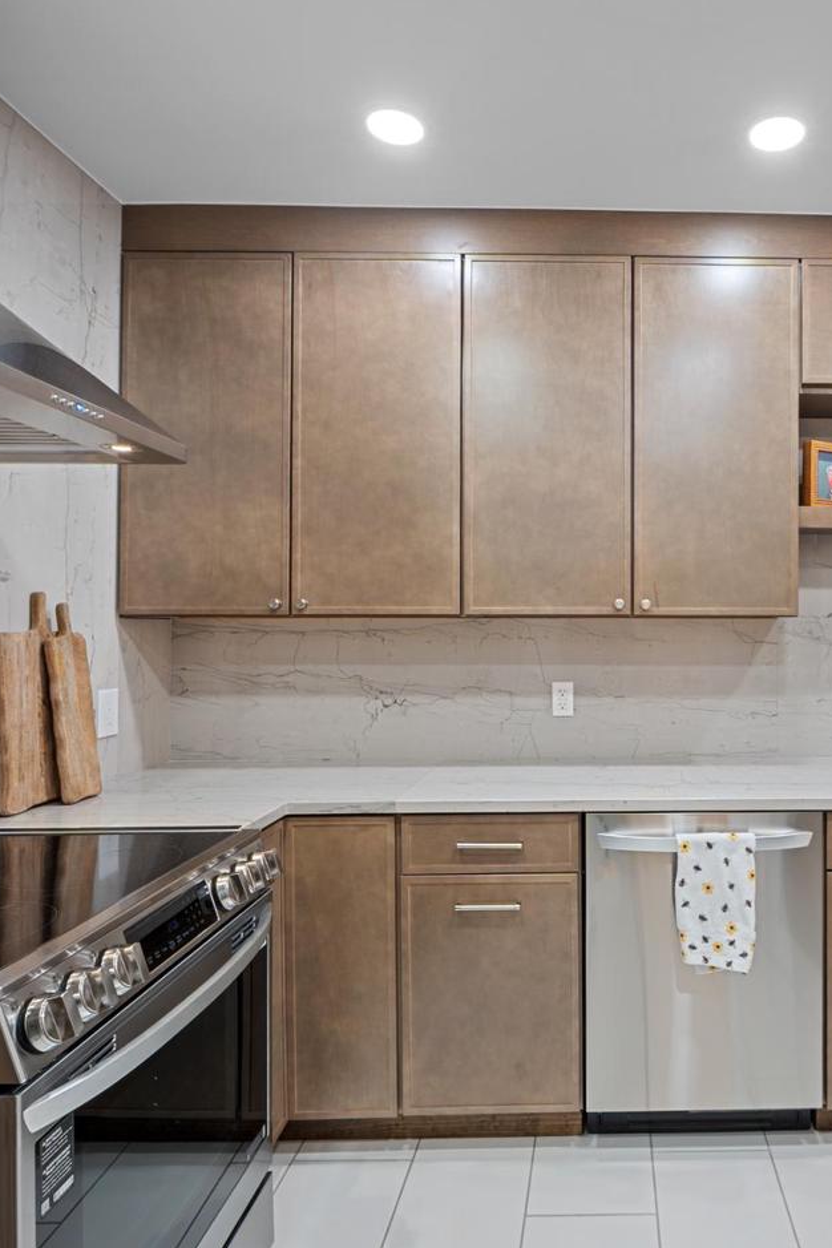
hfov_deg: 52.8
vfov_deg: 76.1
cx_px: 617
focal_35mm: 23
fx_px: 797
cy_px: 623
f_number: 9
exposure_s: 1.6
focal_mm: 10
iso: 100
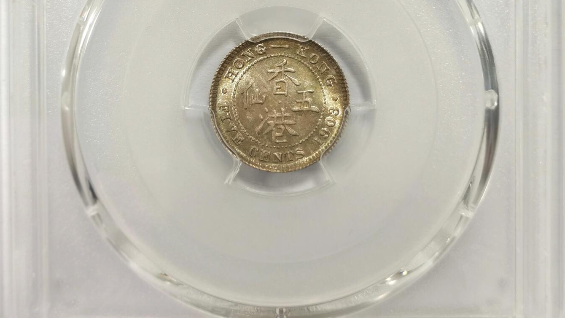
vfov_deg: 15.0
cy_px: -2
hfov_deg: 26.8
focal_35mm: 79
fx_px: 1184
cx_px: 283
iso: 100
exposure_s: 1/100
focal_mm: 5.56
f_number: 13
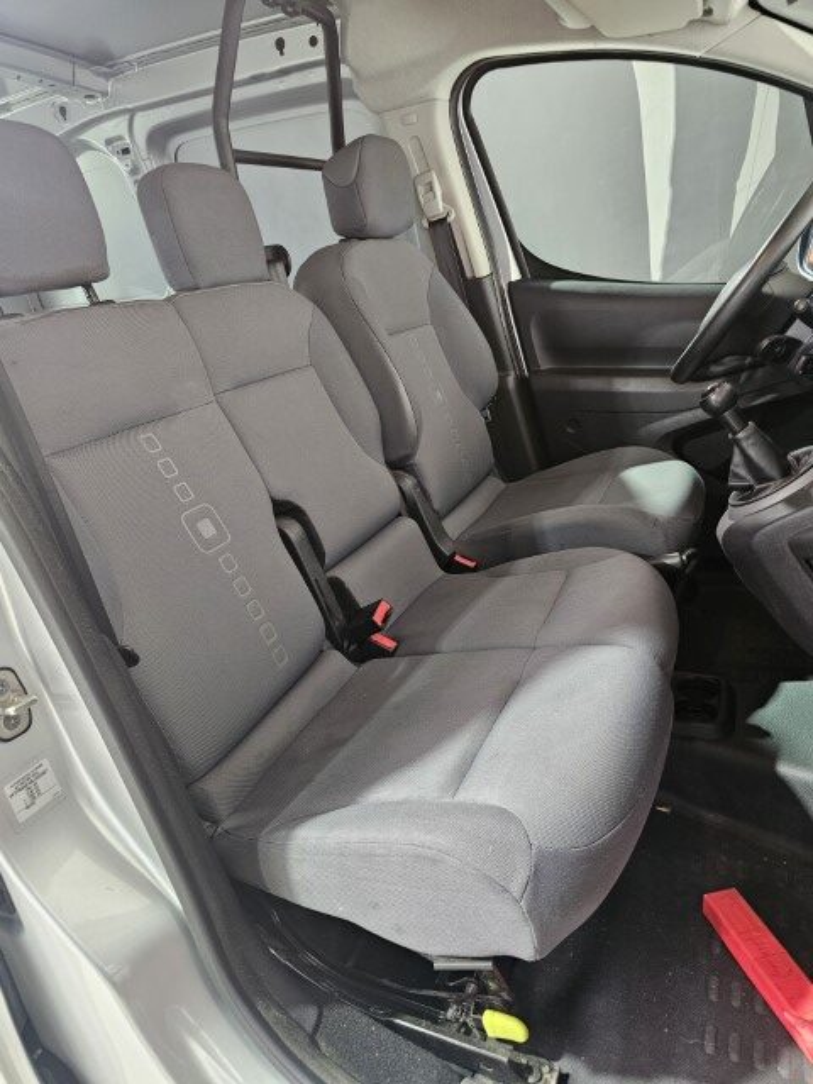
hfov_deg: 58.9
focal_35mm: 23
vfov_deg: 73.9
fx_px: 720
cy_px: 542
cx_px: 406
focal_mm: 6.3
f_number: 1.7
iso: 640
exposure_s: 1/50
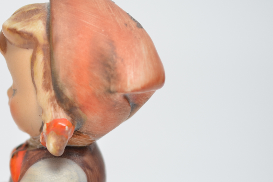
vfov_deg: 9.7
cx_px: 52
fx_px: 1068
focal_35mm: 141
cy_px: 124
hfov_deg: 14.5
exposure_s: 1/180
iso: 250
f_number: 6.7
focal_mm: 55
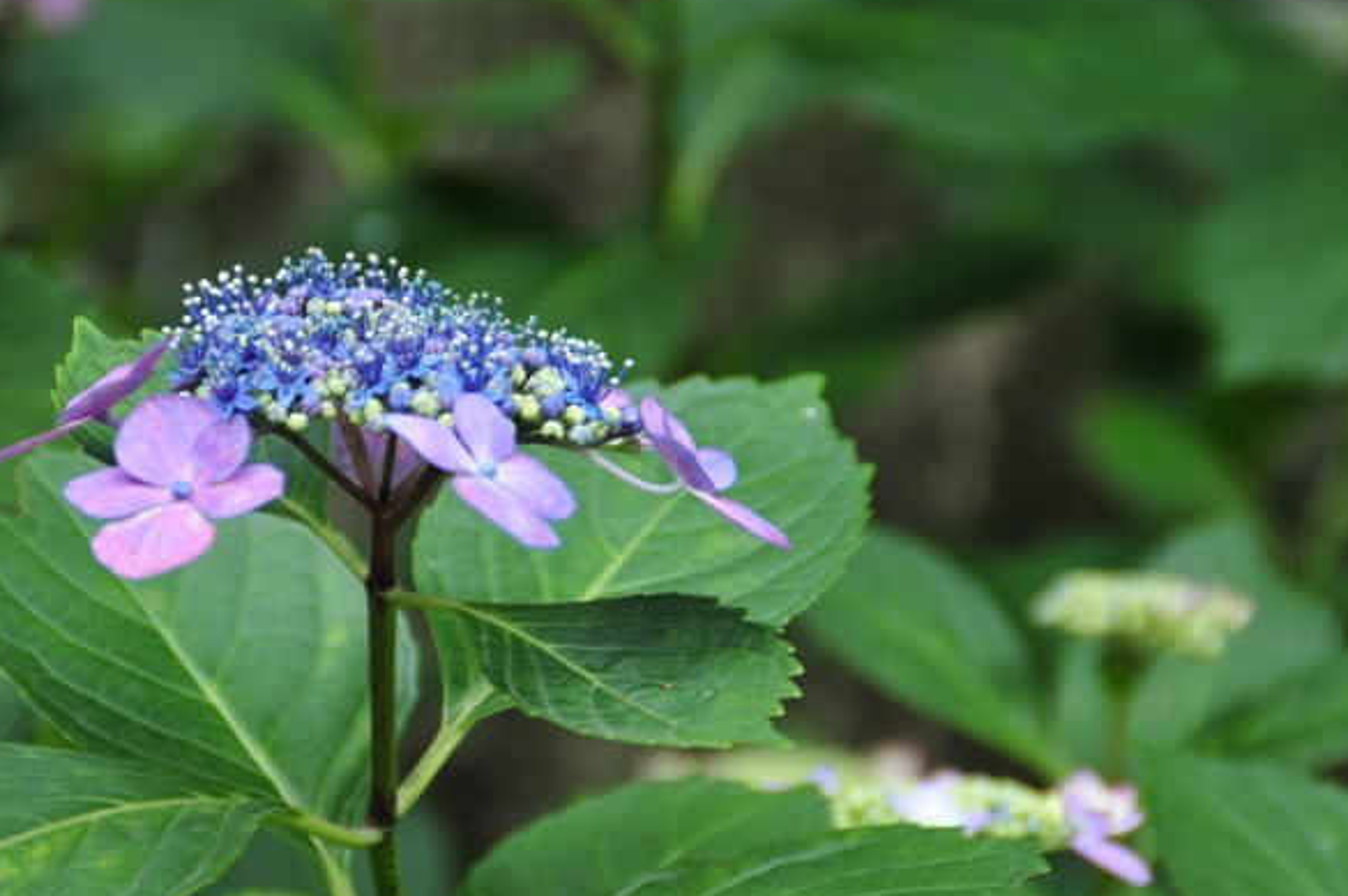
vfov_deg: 4.2
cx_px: 677
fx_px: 12271
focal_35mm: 328
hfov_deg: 6.3
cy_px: 473
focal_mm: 200
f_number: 6.3
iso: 200
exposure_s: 1/100
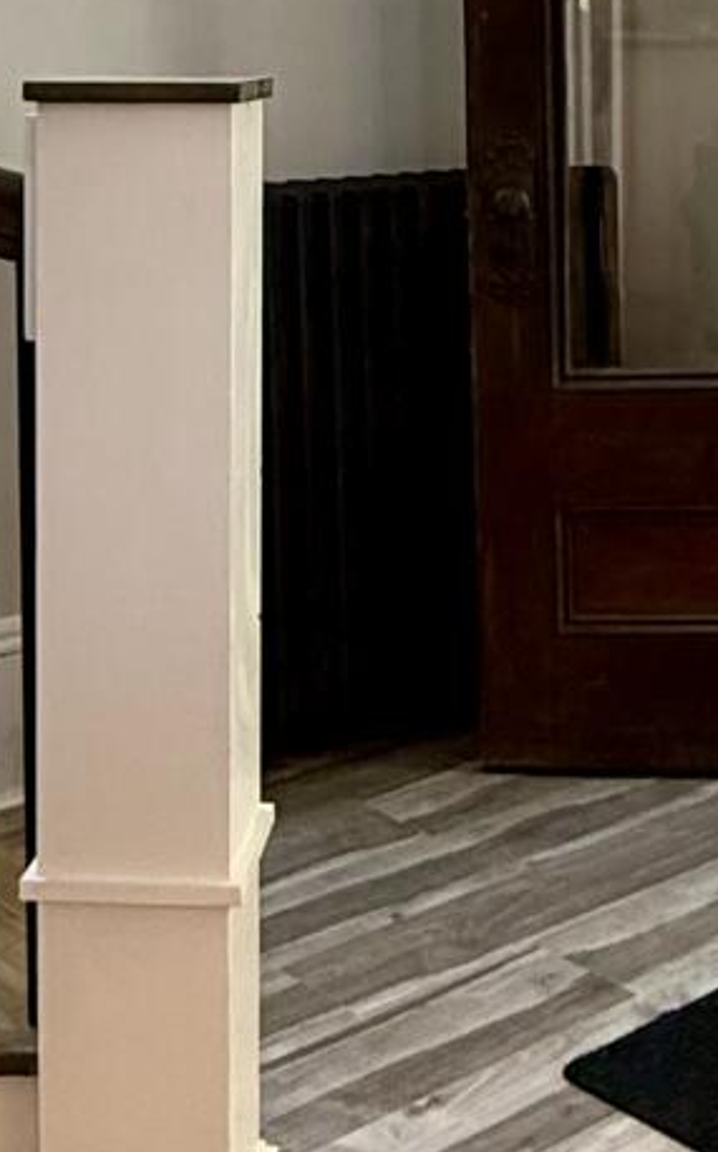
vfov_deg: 30.2
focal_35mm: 65
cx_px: 403
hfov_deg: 20.0
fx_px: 2038
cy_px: 126
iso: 320
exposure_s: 1/120
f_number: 2.2
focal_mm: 2.22
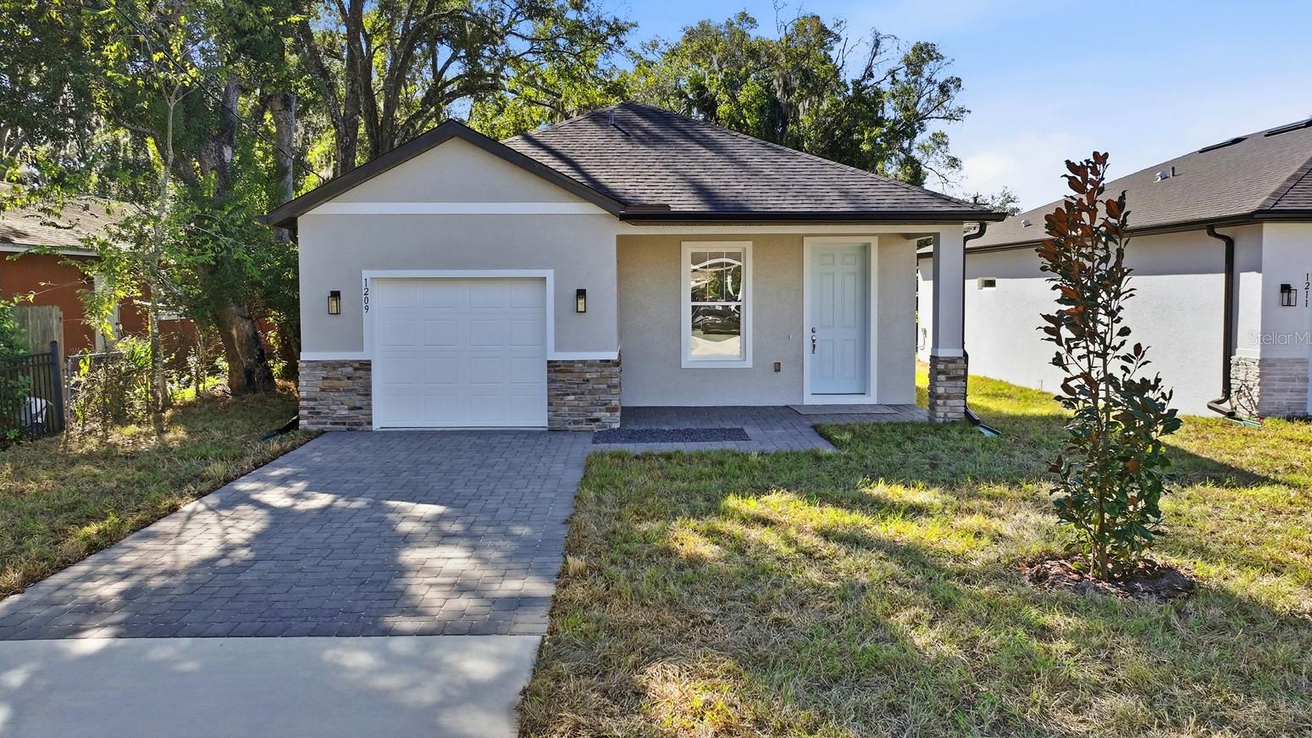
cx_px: 650
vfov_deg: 42.8
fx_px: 939
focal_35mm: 27
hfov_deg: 69.9
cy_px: 337
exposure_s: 1/2500
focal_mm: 12.3
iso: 200
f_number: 2.8
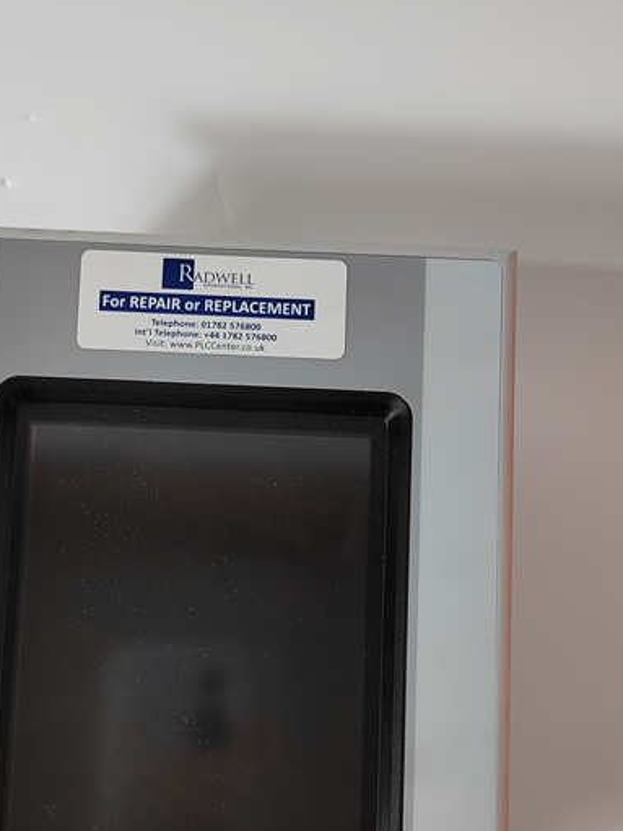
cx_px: 218
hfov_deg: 39.3
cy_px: 592
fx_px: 864
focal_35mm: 36
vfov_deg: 49.9
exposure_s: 1/100
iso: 591
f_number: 1.9
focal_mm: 5.52
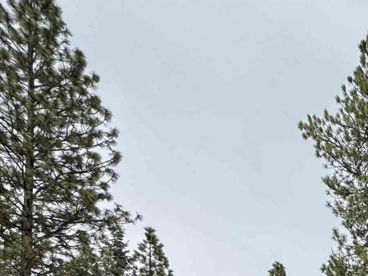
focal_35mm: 48
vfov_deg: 21.8
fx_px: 510
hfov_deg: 28.4
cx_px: 531
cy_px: 472
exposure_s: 1/361
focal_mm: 2.22
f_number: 2.2
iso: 40
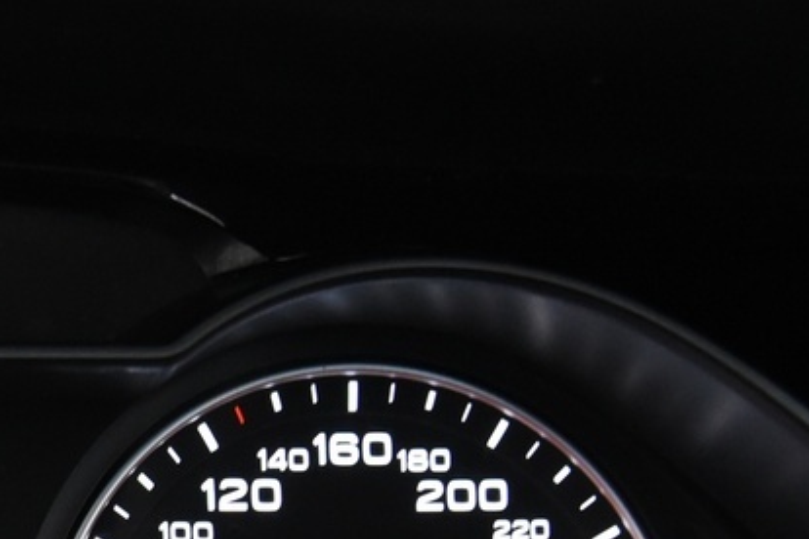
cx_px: -227
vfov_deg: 10.9
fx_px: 2809
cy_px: 549
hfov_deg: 15.6
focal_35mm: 125
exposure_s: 1/30
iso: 4000
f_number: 4
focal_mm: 32
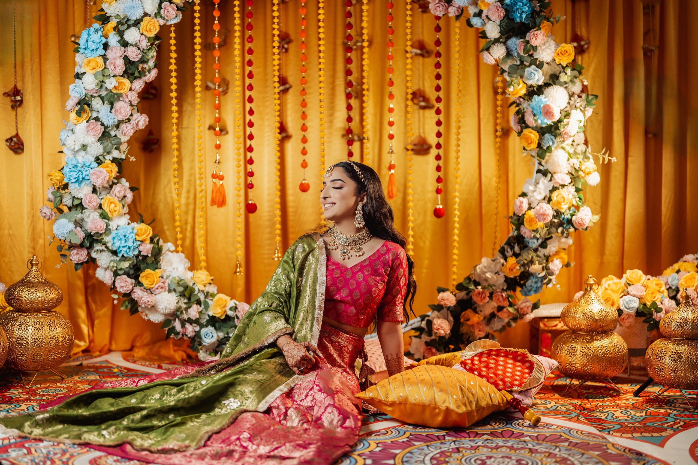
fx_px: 969
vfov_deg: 27.0
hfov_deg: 39.6
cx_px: 349
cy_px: 232
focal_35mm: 50
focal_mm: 50
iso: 200
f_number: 1.2
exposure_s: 1/500
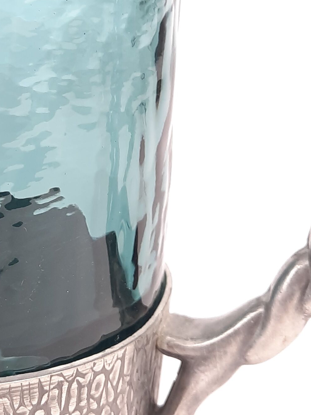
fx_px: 898
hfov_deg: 19.5
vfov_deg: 25.8
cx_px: 70
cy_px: 132
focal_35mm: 75
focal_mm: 4.6
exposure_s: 1/50
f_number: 2
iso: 64
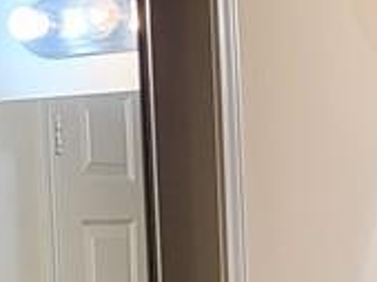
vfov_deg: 9.1
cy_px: 442
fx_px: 1707
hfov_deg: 12.6
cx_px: 144
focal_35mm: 157
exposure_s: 1/120
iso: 200
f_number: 1.8
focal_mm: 5.4
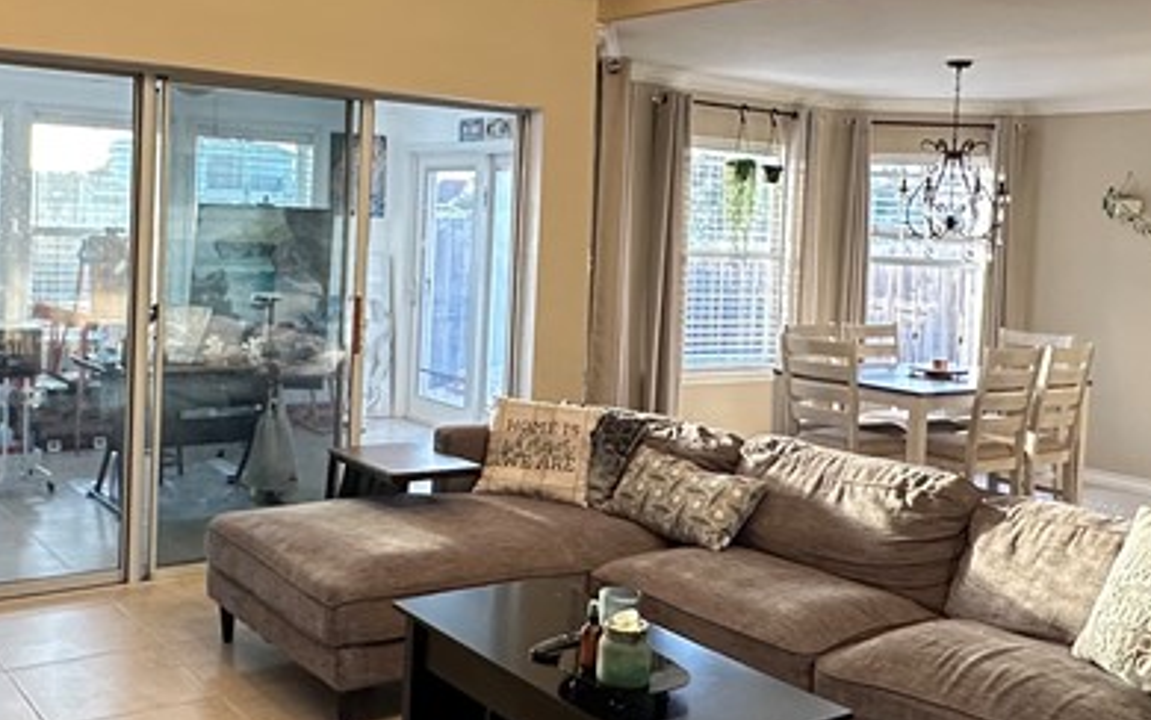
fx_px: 1224
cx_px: 487
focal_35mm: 39
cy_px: 266
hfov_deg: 50.2
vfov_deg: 32.6
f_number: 2.2
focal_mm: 2.22
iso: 320
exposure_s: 1/60
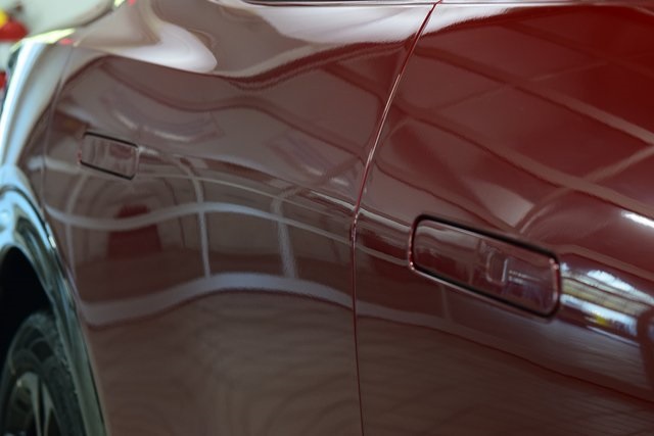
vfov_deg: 13.0
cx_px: 327
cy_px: 218
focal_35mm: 105
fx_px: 1908
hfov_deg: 19.5
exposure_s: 1/30
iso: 1100
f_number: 7.1
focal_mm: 70
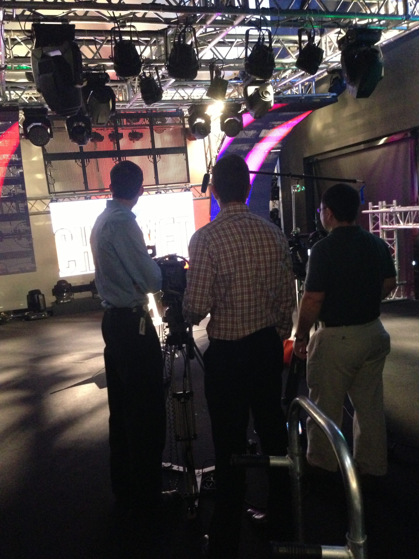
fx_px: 533
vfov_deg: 55.4
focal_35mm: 33
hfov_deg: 42.9
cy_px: 280
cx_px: 210
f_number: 2.4
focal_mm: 4.13
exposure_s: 1/15
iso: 800
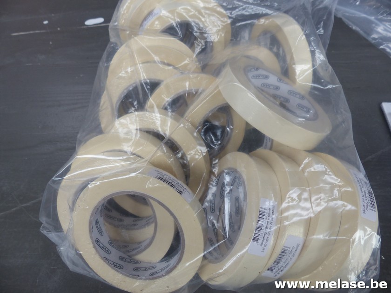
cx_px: 196
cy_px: 146
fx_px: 282
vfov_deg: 54.9
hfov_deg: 69.4
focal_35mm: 25
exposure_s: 1/100
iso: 100
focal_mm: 4.5
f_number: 2.8
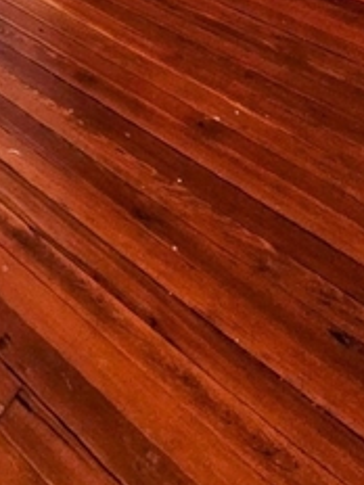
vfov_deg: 26.8
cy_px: -282
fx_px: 603
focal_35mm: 43
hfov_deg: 29.0
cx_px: -75
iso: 320
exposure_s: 1/30
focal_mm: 2.2
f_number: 2.2
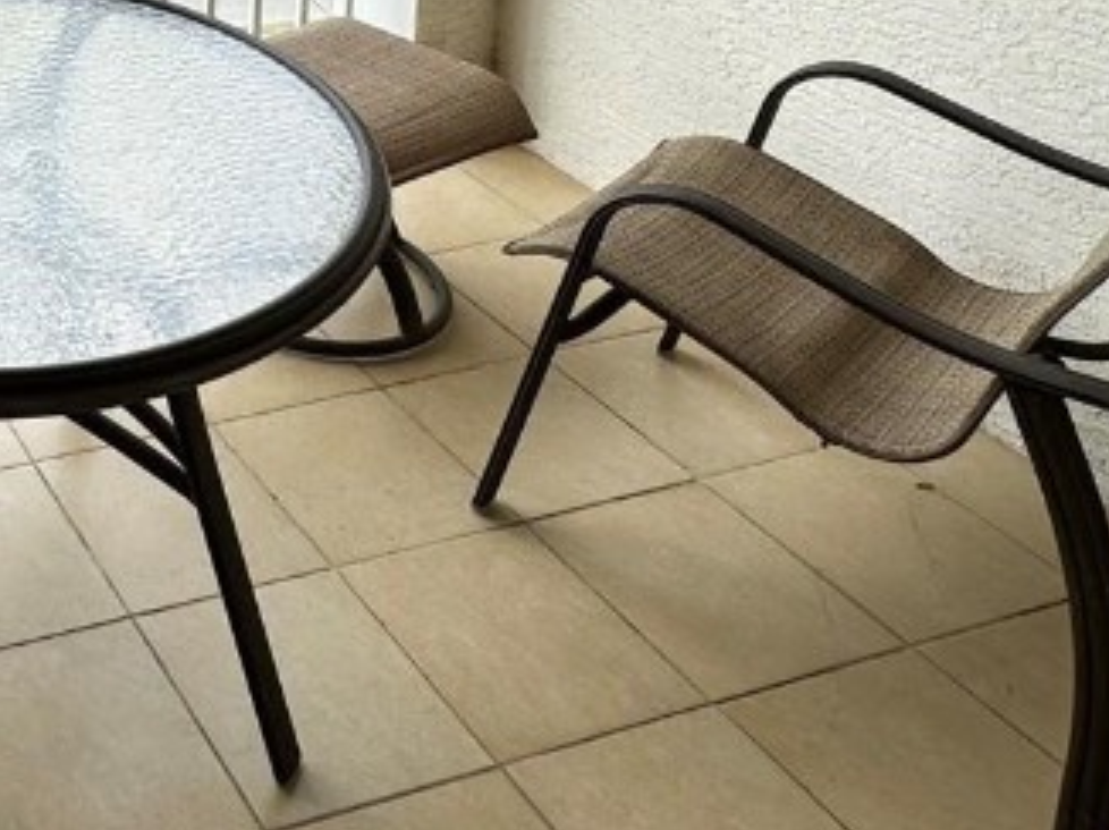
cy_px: -252
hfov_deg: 34.4
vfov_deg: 27.4
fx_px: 1409
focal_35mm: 44
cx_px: -221
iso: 40
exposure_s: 1/267
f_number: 2.2
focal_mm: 2.22
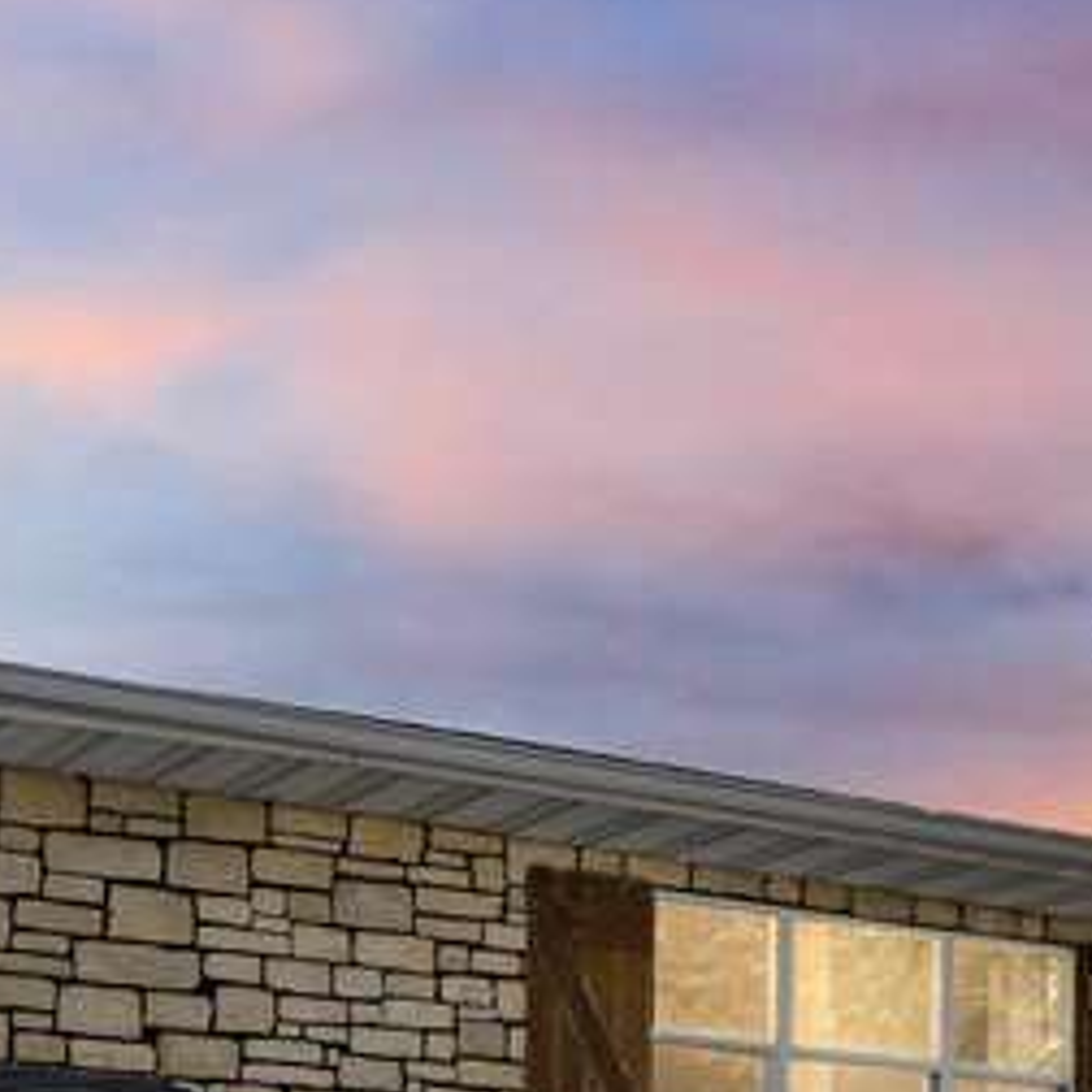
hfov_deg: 23.4
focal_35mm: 69
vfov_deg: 22.8
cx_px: -121
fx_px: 2463
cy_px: 1332
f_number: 9
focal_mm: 16
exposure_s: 1/800
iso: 400
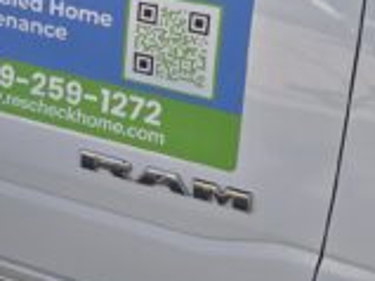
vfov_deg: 12.8
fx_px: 1202
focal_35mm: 111
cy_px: -104
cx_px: -132
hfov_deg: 16.6
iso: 12
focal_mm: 6.3
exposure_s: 1/252
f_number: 1.7
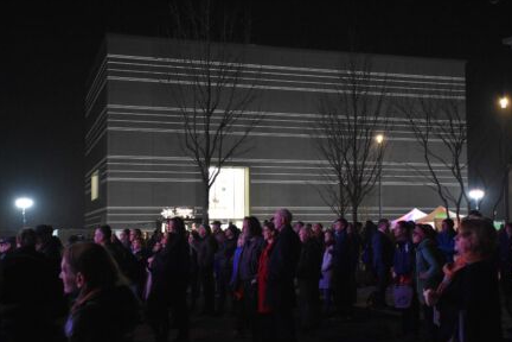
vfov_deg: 27.0
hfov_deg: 39.6
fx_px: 711
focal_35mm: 50
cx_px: 263
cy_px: 175
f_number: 4
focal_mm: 32
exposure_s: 1/60
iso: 8000
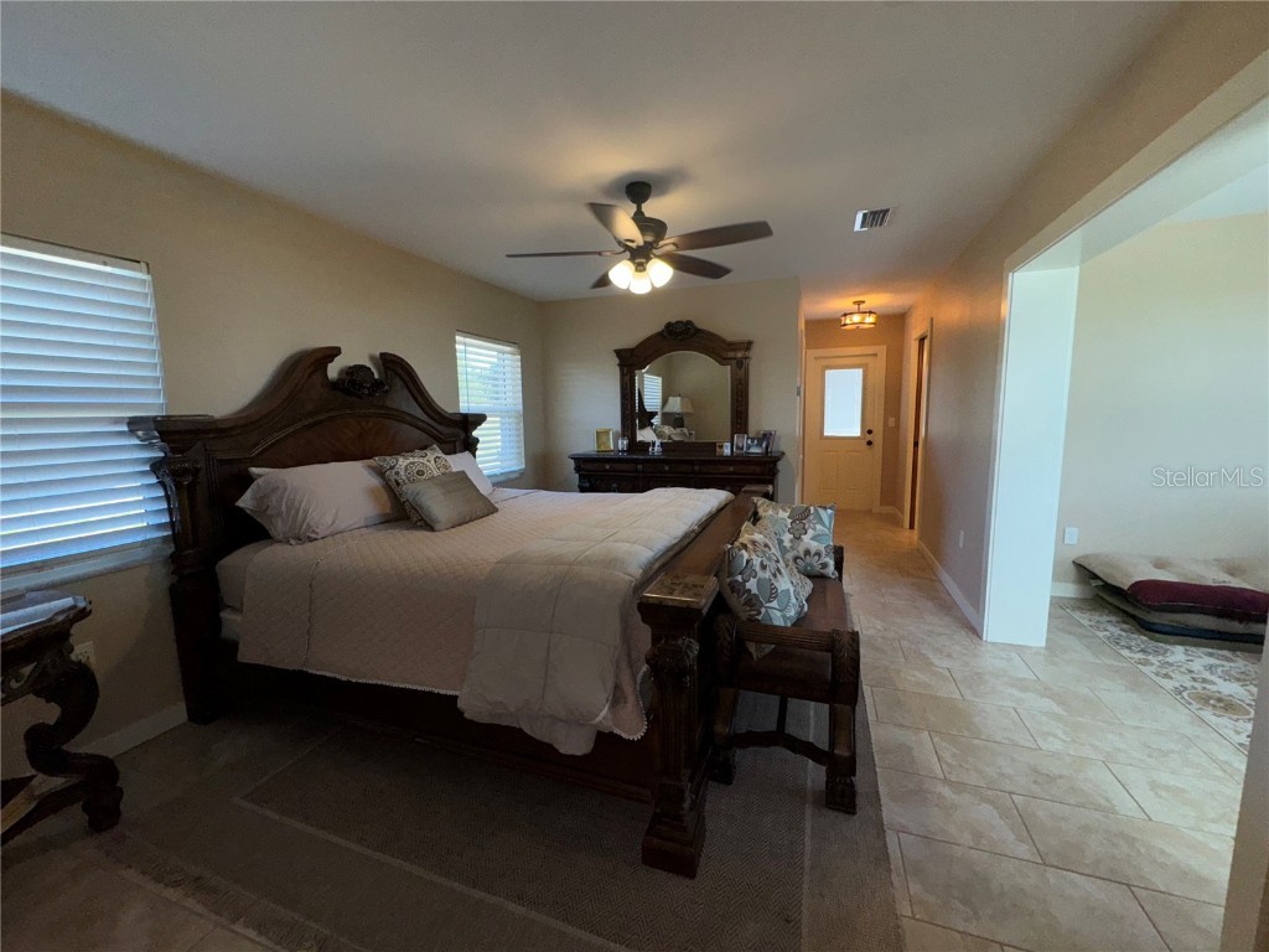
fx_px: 513
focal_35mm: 14
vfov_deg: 85.7
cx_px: 634
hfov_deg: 102.1
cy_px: 476
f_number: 2.2
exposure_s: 1/122
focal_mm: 2.22
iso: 64
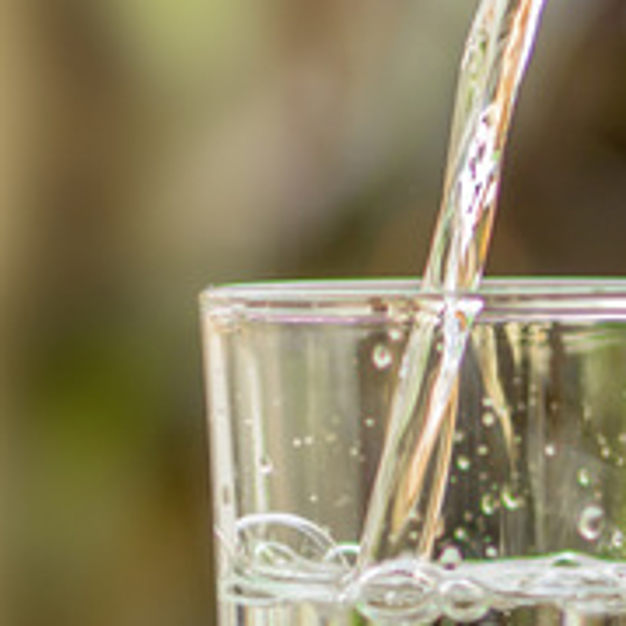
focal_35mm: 259
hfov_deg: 6.8
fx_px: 5299
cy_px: 610
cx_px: 199
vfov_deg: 6.7
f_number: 2
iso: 100
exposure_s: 1/100
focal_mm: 50
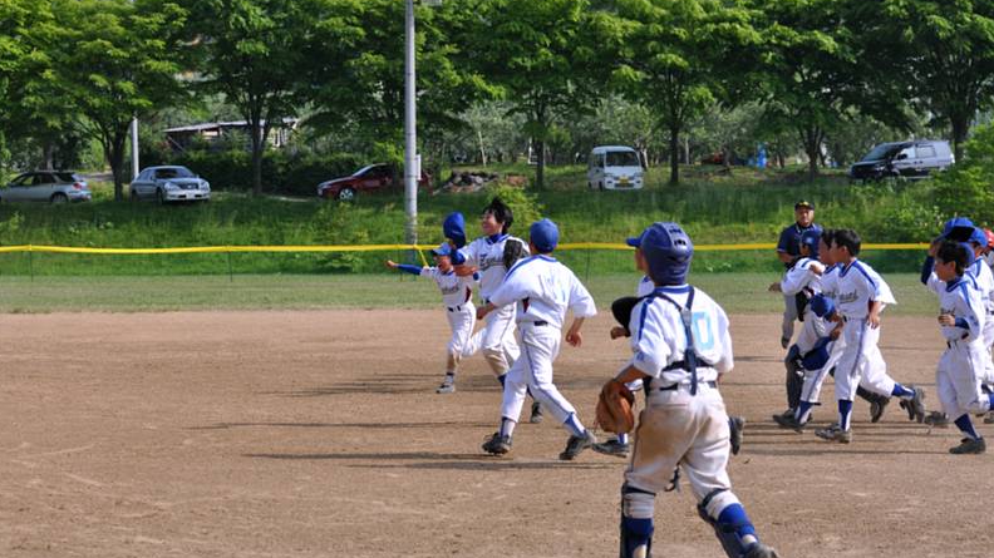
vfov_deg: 10.9
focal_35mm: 111
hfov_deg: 19.3
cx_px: 493
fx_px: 2925
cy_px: 314
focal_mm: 70
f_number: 5
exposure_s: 1/1250
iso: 200
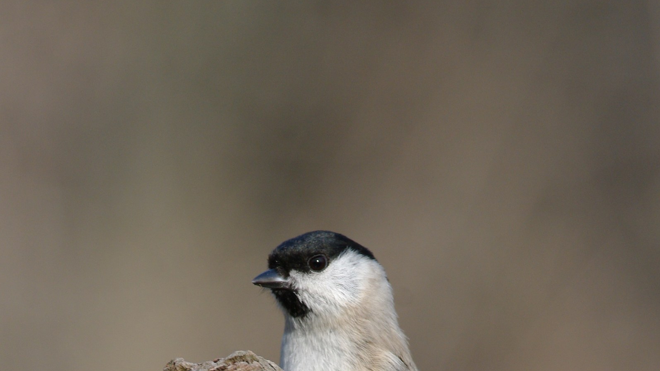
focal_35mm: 710
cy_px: 415
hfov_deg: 3.0
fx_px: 12424
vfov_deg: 1.7
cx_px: 330
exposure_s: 1/350
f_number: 8
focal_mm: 300
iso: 400
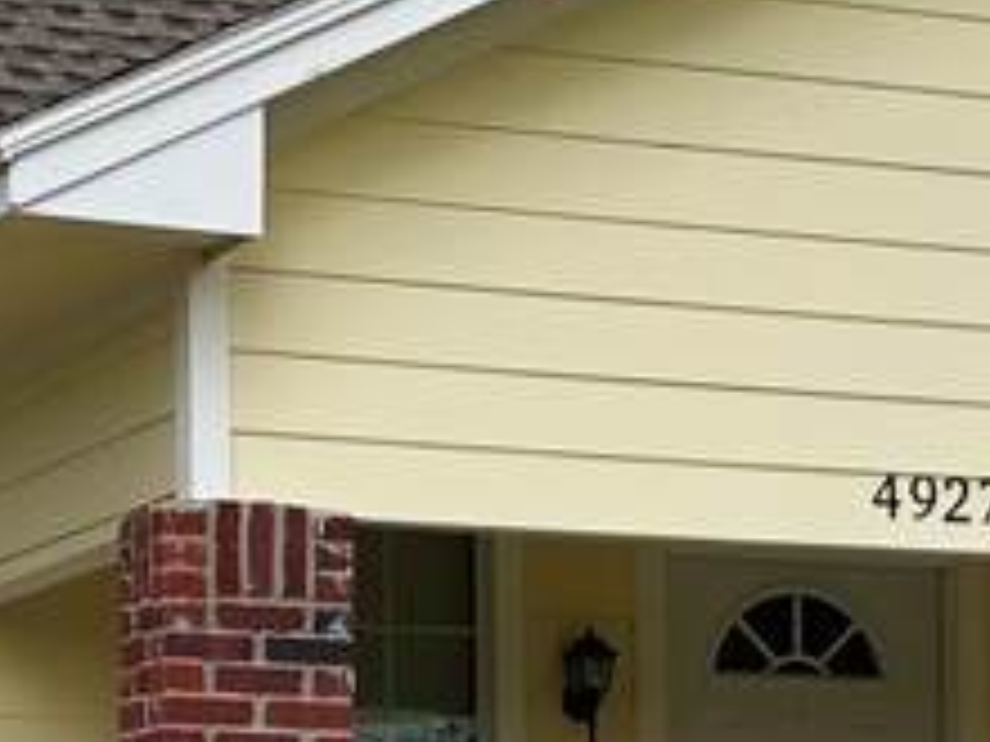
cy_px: 1088
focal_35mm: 169
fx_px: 4833
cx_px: 850
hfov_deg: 11.6
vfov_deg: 8.6
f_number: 1.8
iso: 20
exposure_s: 1/800
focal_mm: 3.99
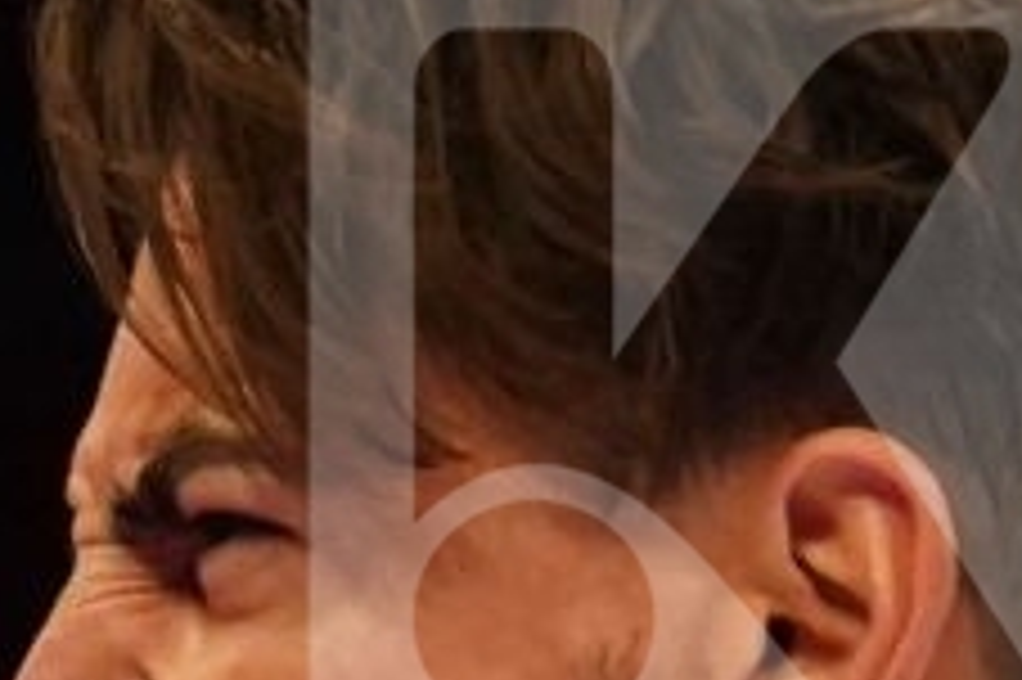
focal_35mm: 2379
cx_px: 729
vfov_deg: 0.6
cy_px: 1977
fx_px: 67486
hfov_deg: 0.9
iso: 2500
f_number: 2.8
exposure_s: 1/500
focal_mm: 200
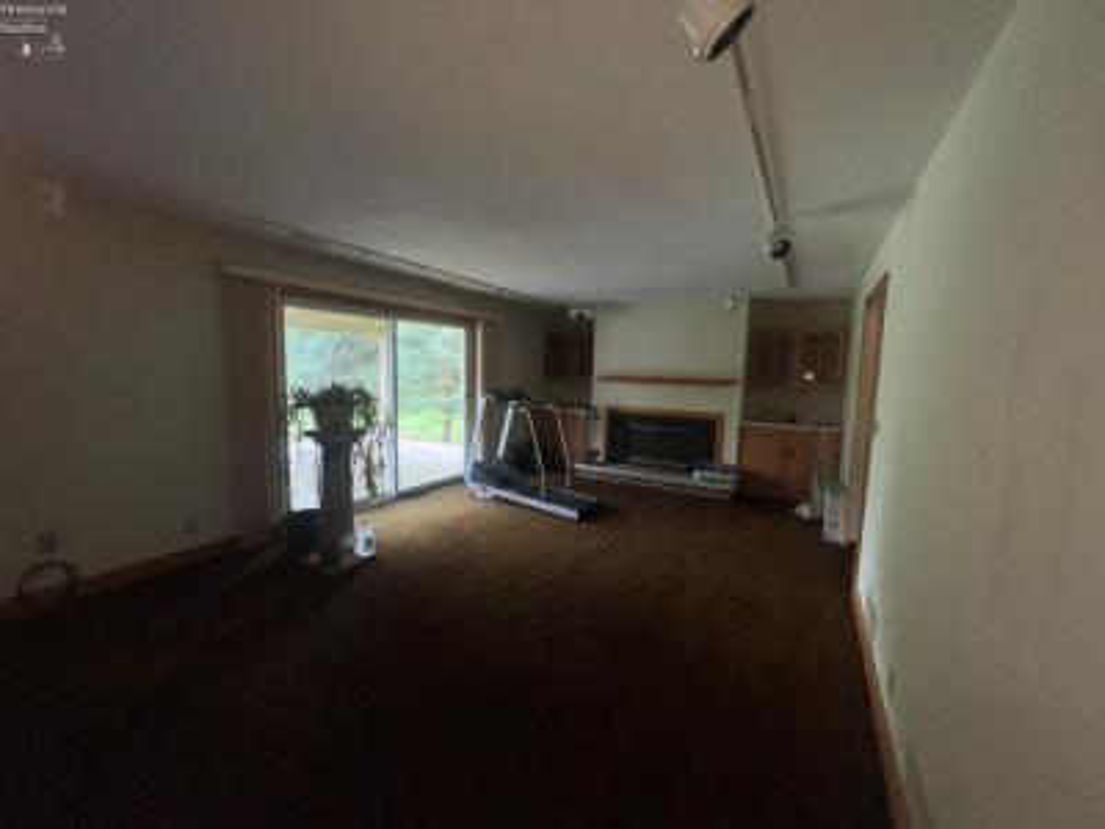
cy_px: 414
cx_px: 552
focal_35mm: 13
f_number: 1.8
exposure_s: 1/122
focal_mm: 1.57
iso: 25
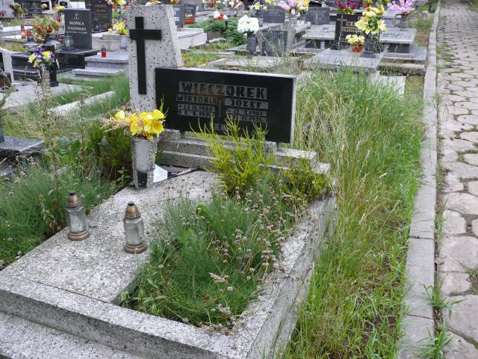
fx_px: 483
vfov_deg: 40.7
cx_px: 239
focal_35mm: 35
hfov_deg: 52.6
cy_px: 180
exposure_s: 1/100
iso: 100
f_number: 2.8
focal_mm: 7.4
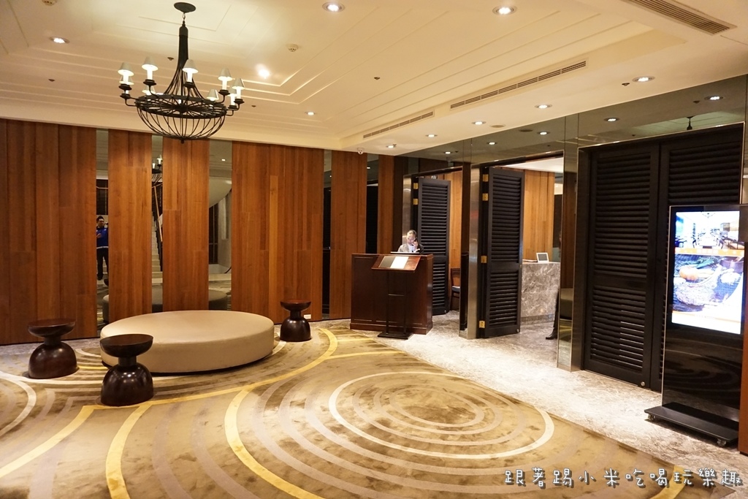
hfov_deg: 73.7
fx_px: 499
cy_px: 250
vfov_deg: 53.1
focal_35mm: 24
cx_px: 374
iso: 3200
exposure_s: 1/25
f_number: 3.5
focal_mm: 16
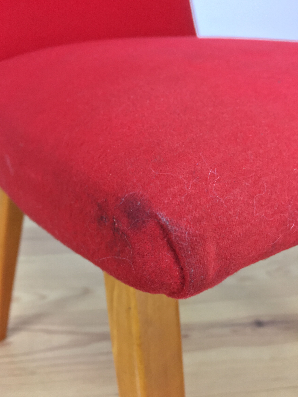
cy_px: 198
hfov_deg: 48.2
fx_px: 333
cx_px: 149
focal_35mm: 29
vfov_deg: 61.7
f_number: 2.2
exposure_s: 1/33
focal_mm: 4.15
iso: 100
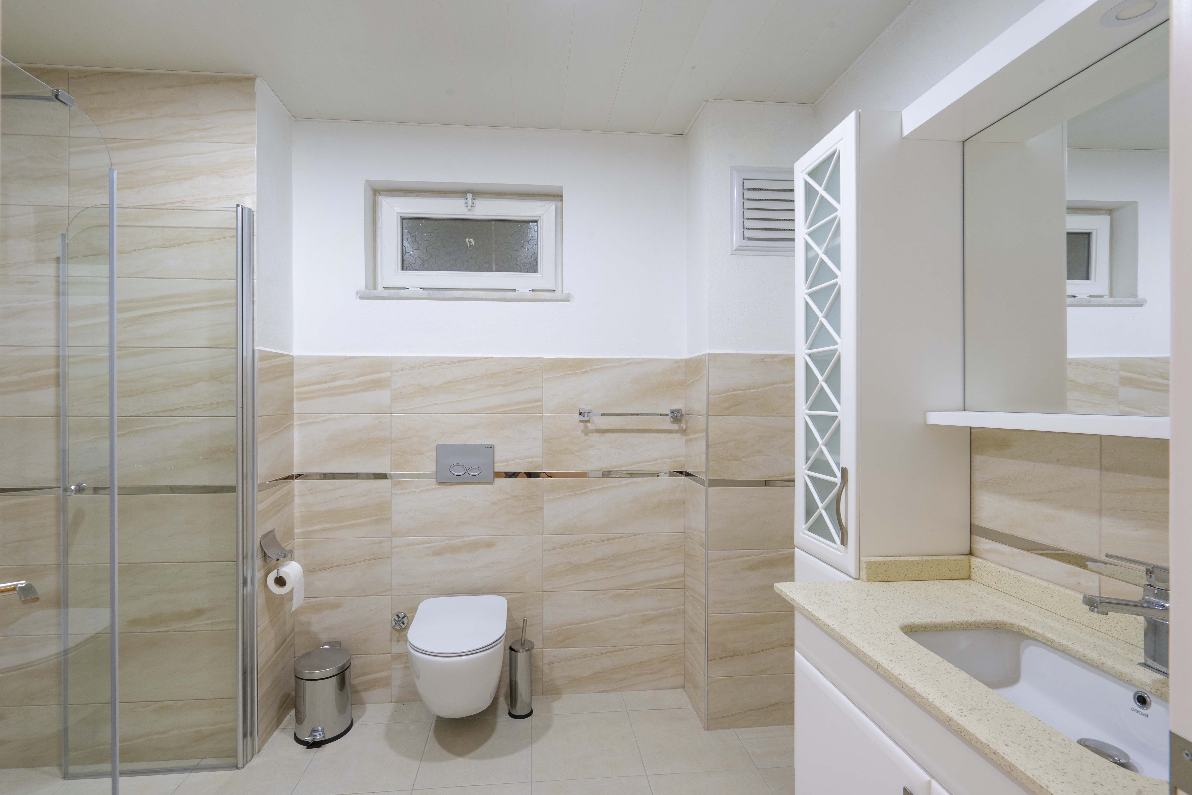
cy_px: 398
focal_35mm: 16
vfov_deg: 73.7
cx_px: 596
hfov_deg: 96.7
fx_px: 530
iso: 320
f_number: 13
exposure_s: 1/1.67
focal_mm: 16
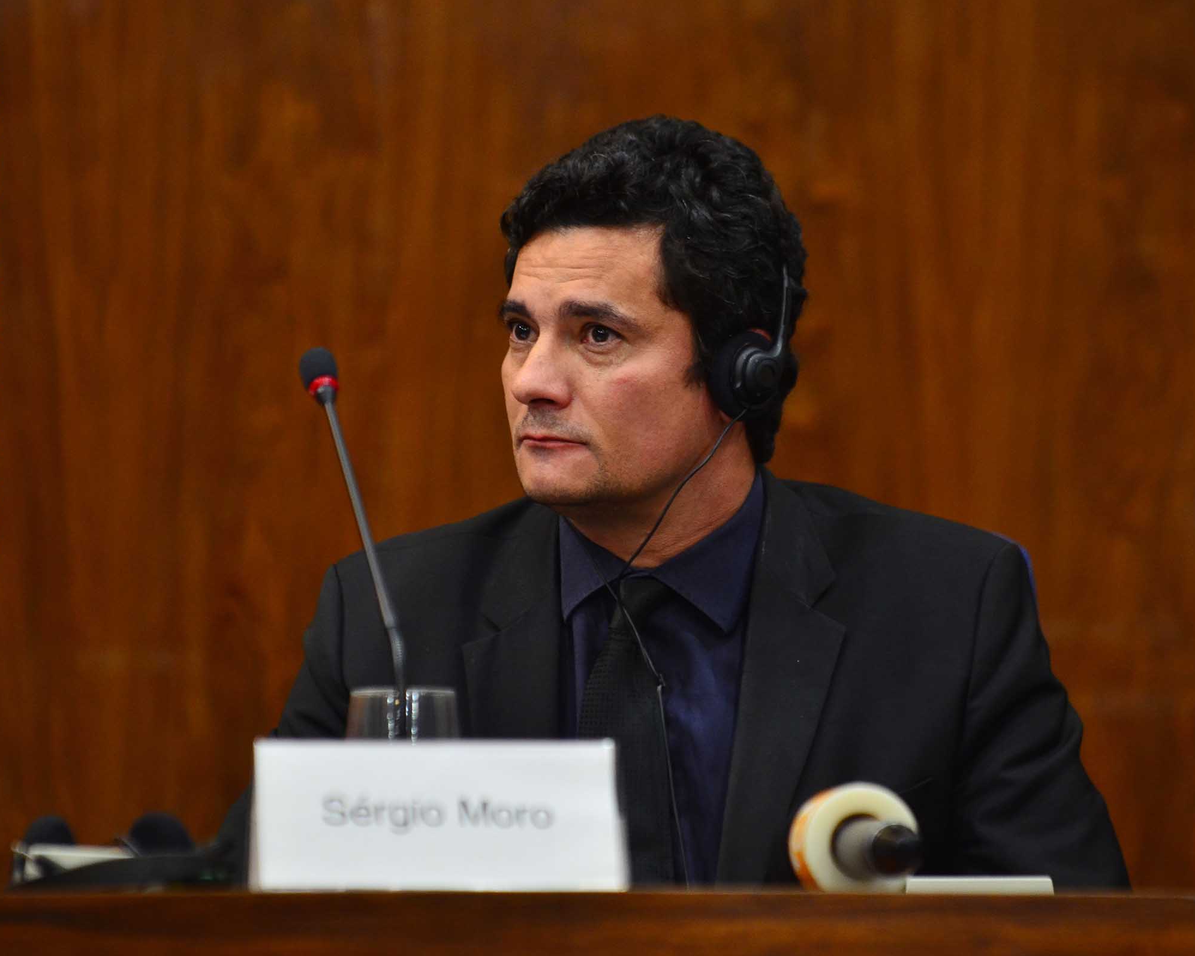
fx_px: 11991
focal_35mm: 339
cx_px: 608
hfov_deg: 5.7
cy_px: 478
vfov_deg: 4.6
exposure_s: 1/60
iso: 800
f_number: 3.5
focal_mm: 200
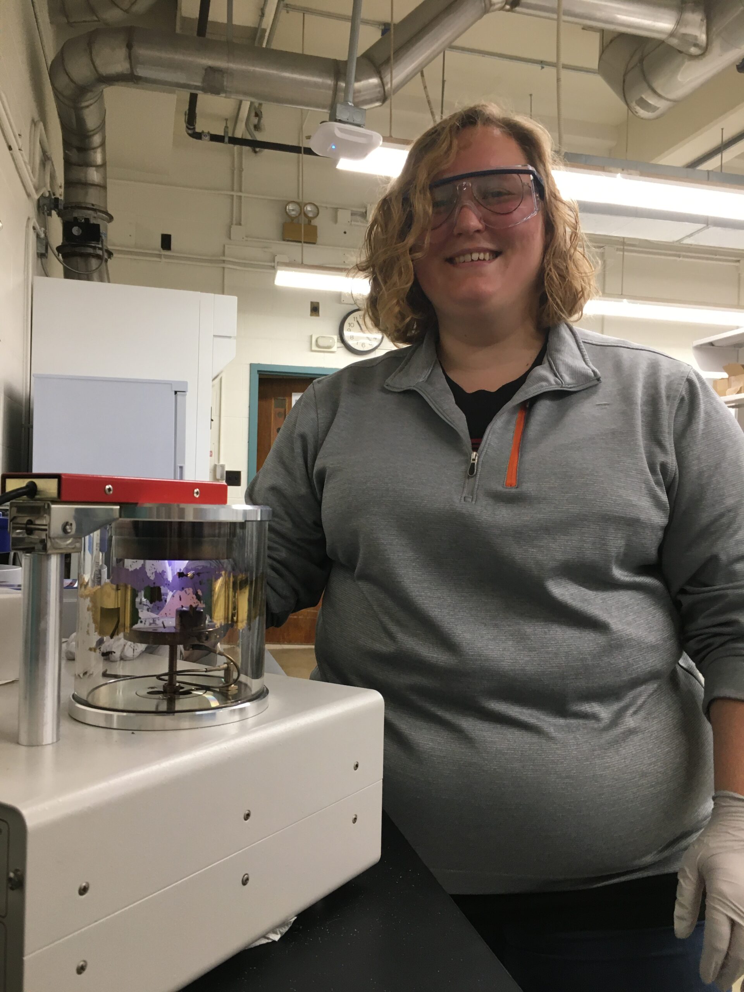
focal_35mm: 29
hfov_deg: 48.2
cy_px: 496
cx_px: 372
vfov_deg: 61.7
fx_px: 831
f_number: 2.2
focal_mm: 4.15
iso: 50
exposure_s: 1/33
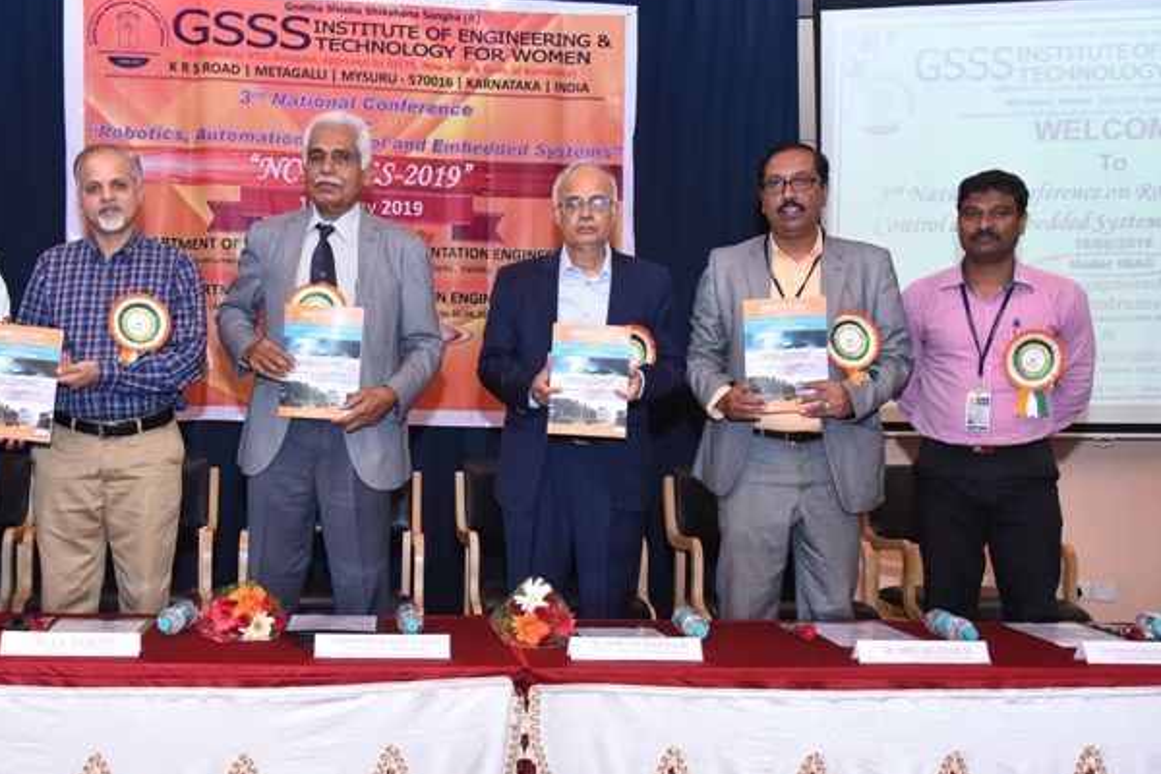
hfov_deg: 47.9
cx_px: 424
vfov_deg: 33.3
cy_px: 455
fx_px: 1290
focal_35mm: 40
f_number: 5.6
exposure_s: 1/160
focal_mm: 30
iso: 1600
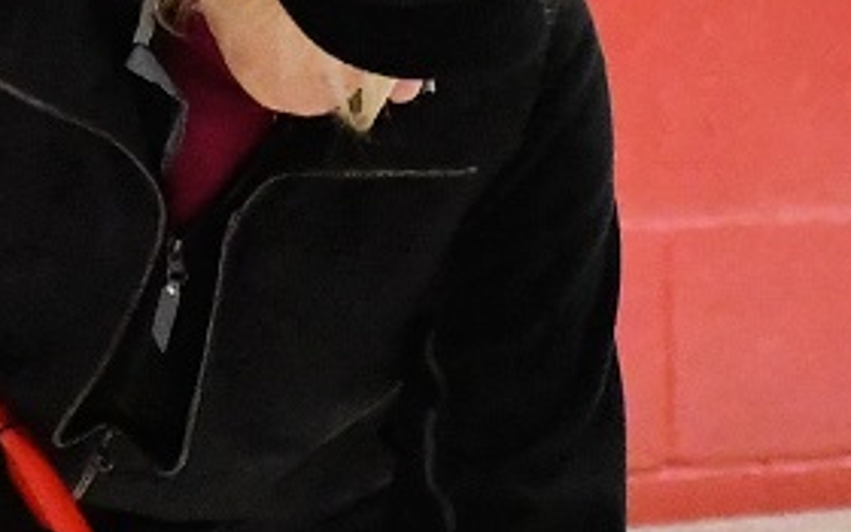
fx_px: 13034
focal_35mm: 562
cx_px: 1450
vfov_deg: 2.3
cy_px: 1012
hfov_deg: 3.7
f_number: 2.8
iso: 9000
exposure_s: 1/1000
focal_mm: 70
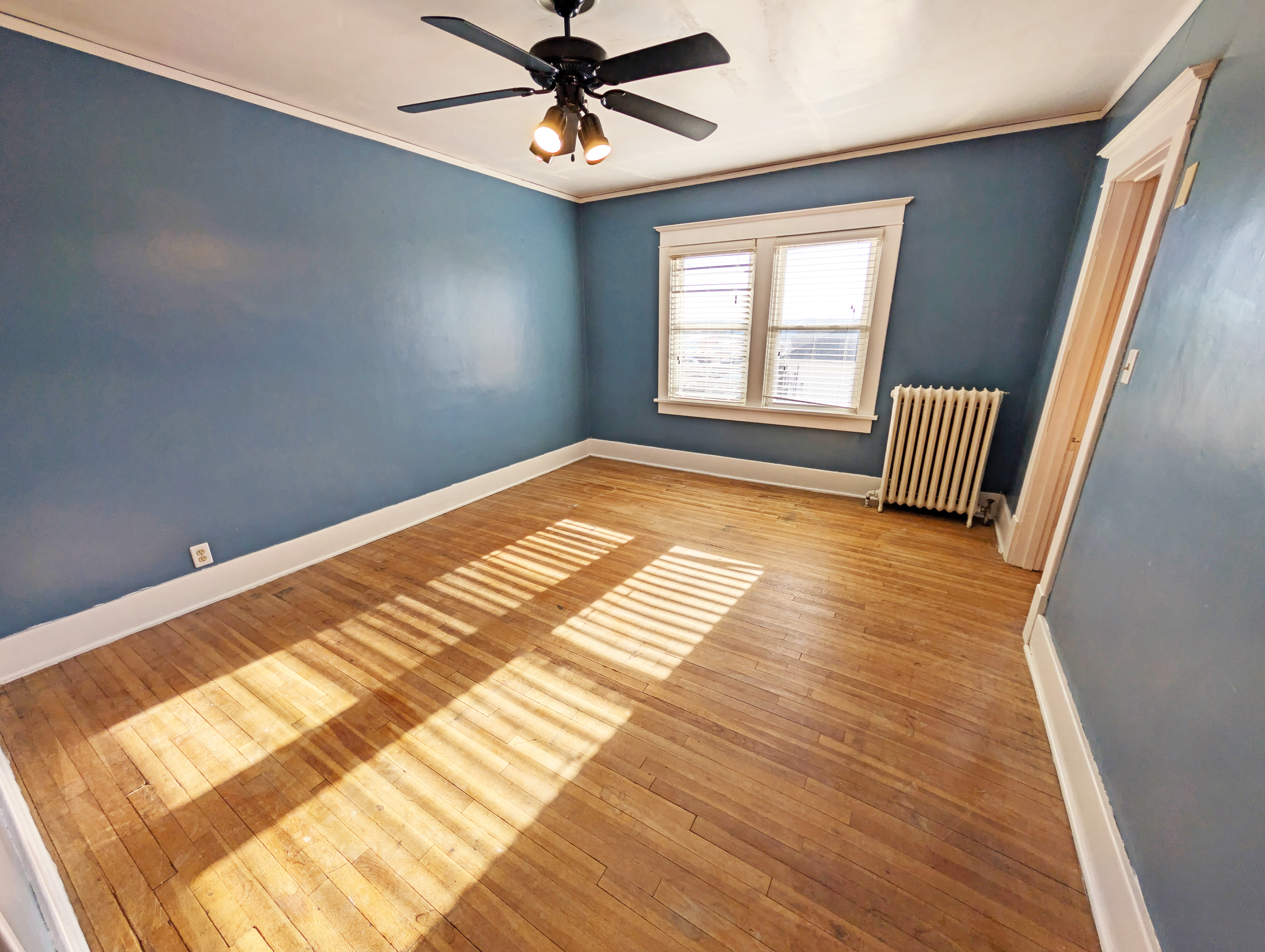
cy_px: 476
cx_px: 632
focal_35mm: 12
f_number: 1.7
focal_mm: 2.02
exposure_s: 1/637
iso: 64
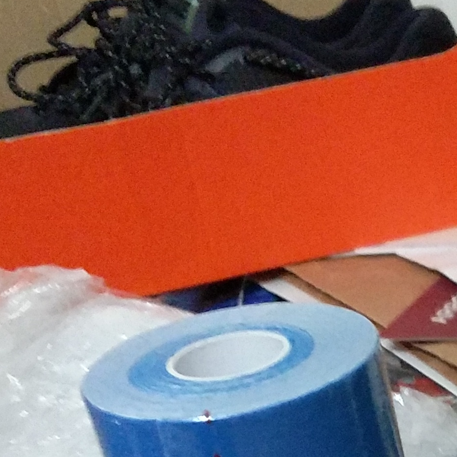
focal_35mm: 96
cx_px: 617
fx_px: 1434
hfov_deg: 16.9
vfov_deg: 16.4
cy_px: 699
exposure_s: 1/10
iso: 553
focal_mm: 4.32
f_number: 1.7
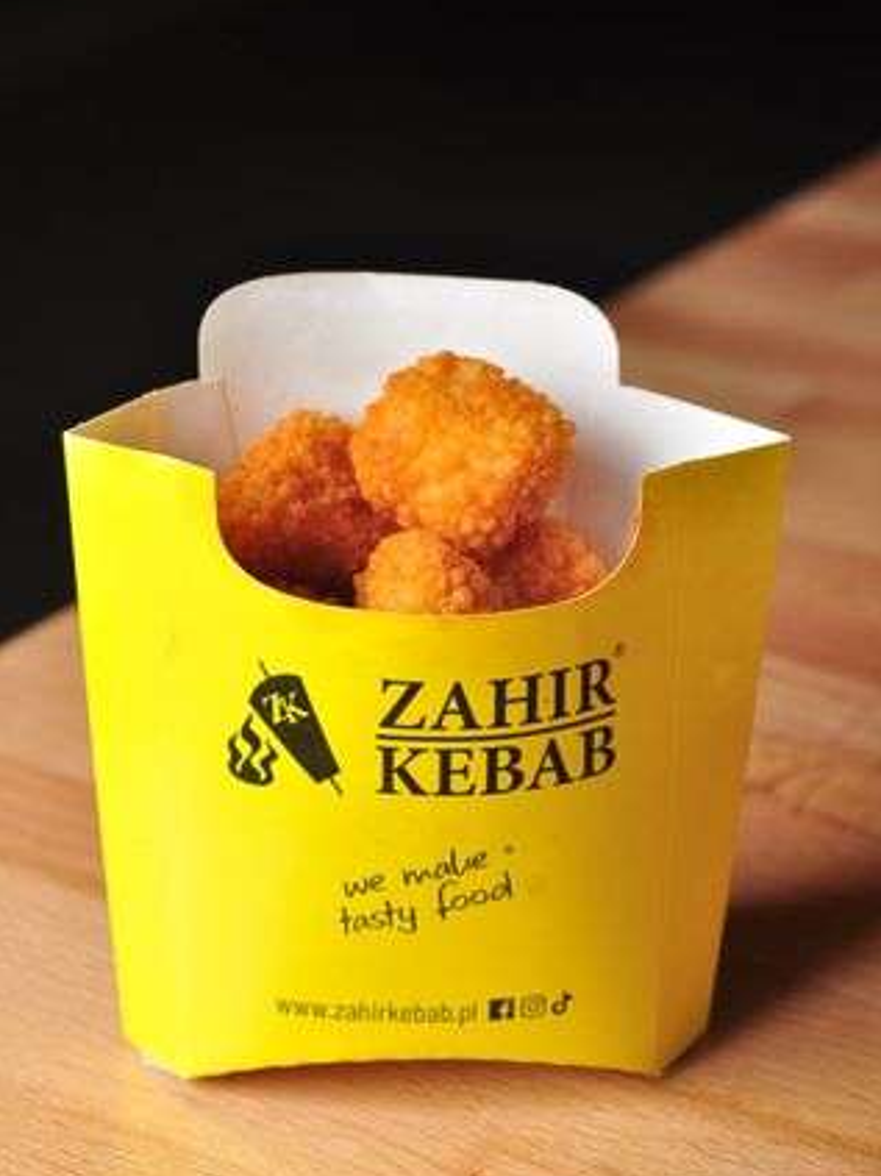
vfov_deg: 23.8
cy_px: 548
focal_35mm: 82
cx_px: 442
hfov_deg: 18.0
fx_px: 2784
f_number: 5
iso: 250
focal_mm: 50
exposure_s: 1/160
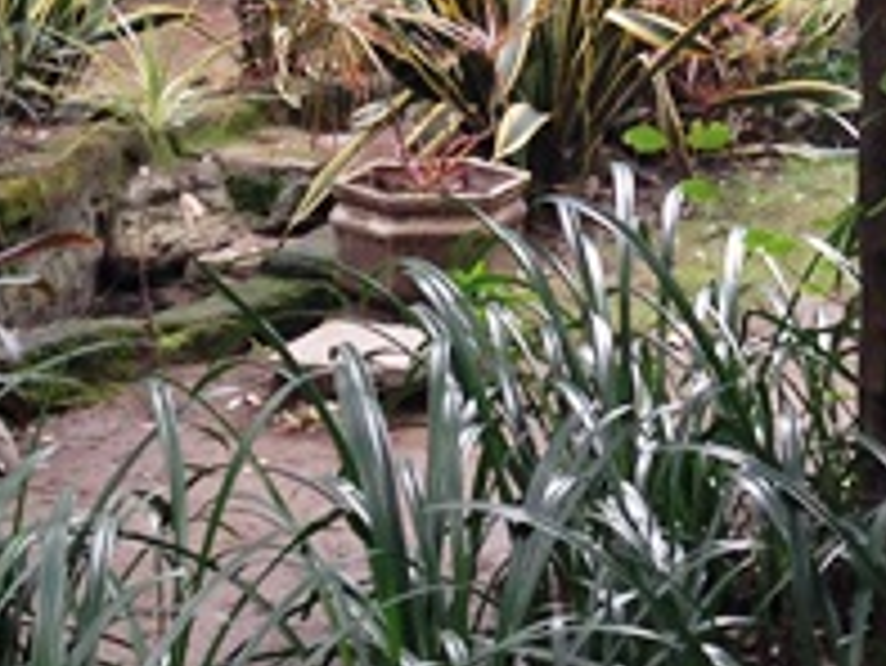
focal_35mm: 134
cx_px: 828
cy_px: -338
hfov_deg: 14.5
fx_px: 3432
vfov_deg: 10.7
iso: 50
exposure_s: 1/24
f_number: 2.4
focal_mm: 4.12
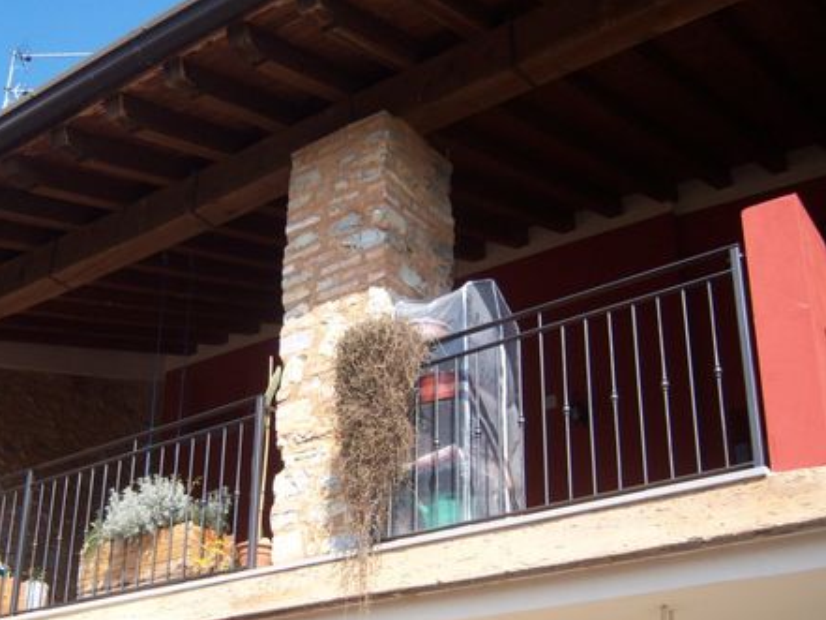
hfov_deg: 38.7
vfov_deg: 29.5
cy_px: 418
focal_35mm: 49
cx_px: 311
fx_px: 1170
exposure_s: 1/800
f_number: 2.8
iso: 80
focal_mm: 7.5
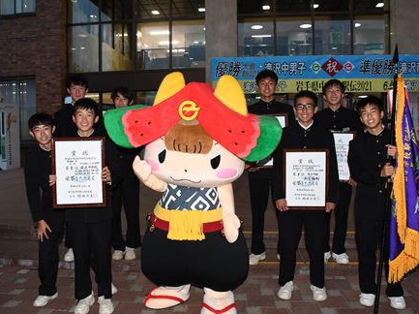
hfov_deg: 60.0
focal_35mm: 30
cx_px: 208
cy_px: 157
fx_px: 363
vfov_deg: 46.7
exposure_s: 1/125
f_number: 5
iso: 1250
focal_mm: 18
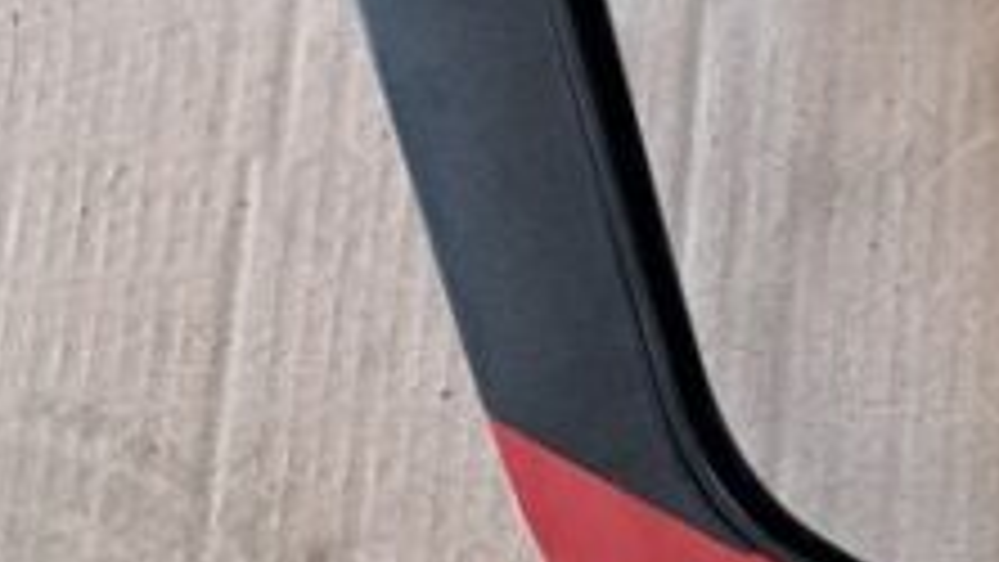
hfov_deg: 12.4
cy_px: -310
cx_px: 1530
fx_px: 4372
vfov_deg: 7.2
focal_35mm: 165
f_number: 1.8
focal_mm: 5.23
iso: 250
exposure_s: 1/50
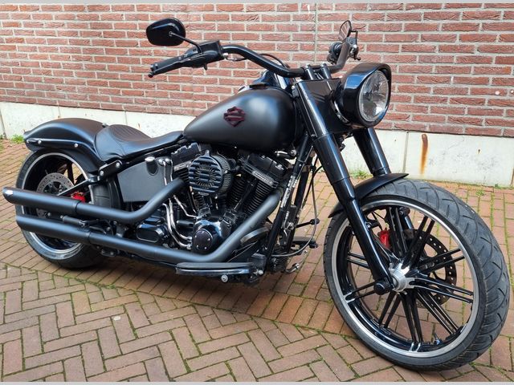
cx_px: 257
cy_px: 192
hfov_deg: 67.3
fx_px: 386
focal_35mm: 26
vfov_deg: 53.1
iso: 50
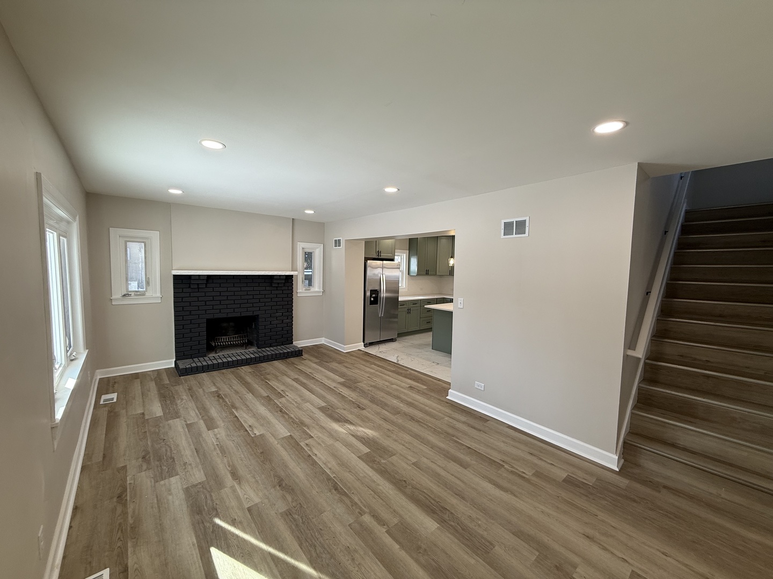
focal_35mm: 14
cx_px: 386
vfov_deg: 85.7
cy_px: 290
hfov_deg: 102.1
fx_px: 313
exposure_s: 1/120
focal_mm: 2.22
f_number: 2.2
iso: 64
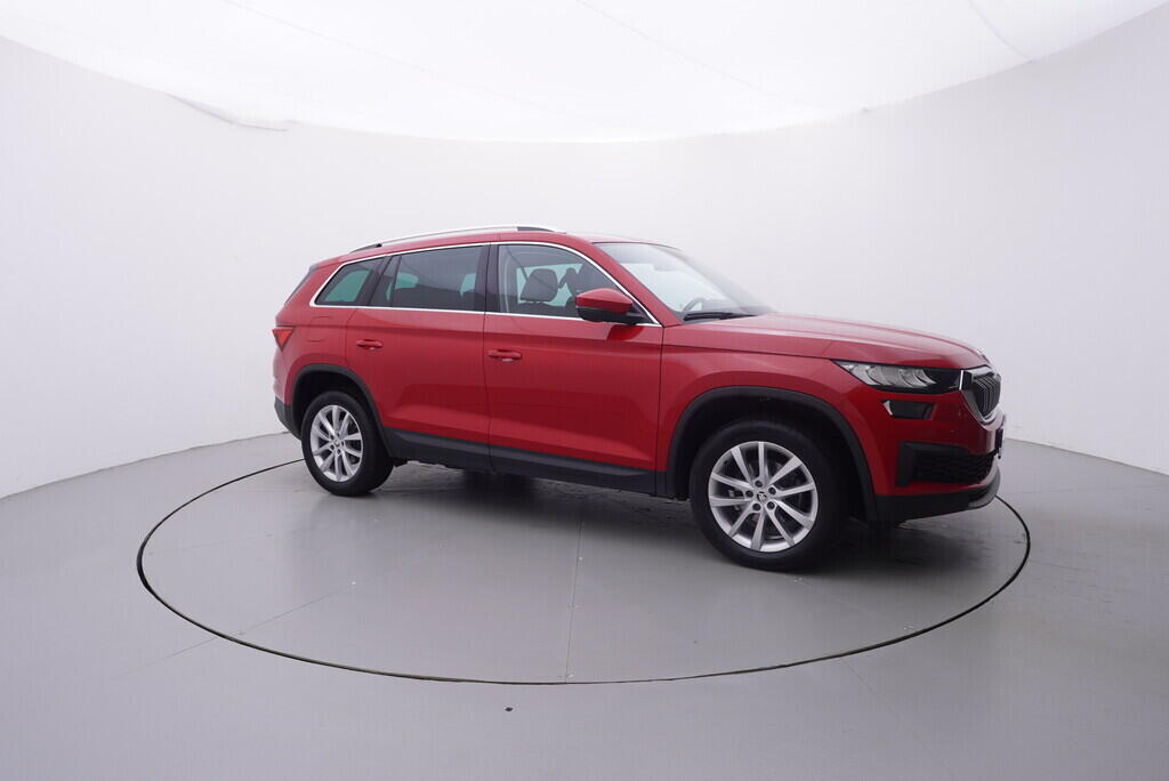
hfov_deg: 77.3
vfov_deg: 56.2
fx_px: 731
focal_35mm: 22
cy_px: 390
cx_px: 584
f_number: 5
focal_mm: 15
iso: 200
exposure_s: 1/80
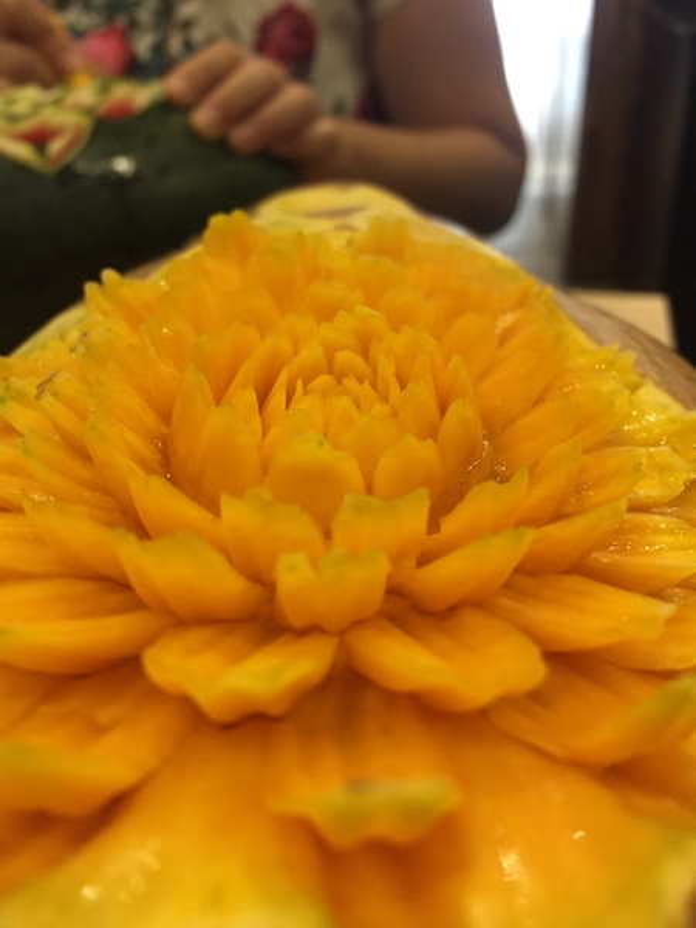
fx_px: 777
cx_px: 348
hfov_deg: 48.2
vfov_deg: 61.7
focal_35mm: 29
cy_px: 464
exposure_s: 1/17
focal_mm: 4.15
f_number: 2.2
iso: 250
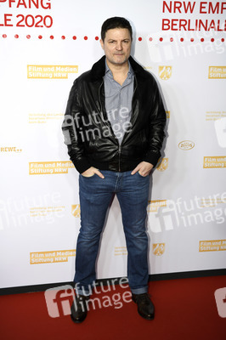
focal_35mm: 48
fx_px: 453
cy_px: 170
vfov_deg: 41.1
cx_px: 113
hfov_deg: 28.0
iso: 640
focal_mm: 48
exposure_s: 1/500
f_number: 3.5
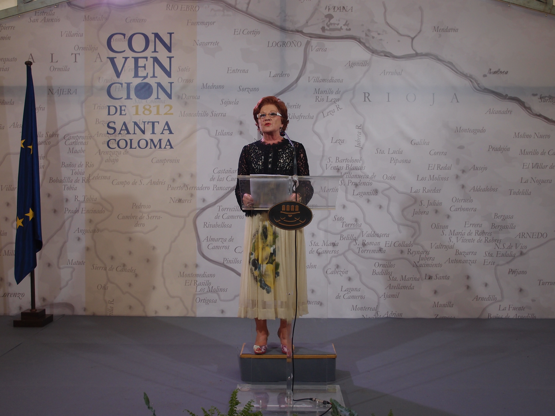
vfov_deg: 37.7
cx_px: 278
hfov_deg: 49.0
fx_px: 609
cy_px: 208
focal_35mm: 38
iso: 100
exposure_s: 1/100
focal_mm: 8.16
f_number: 2.2
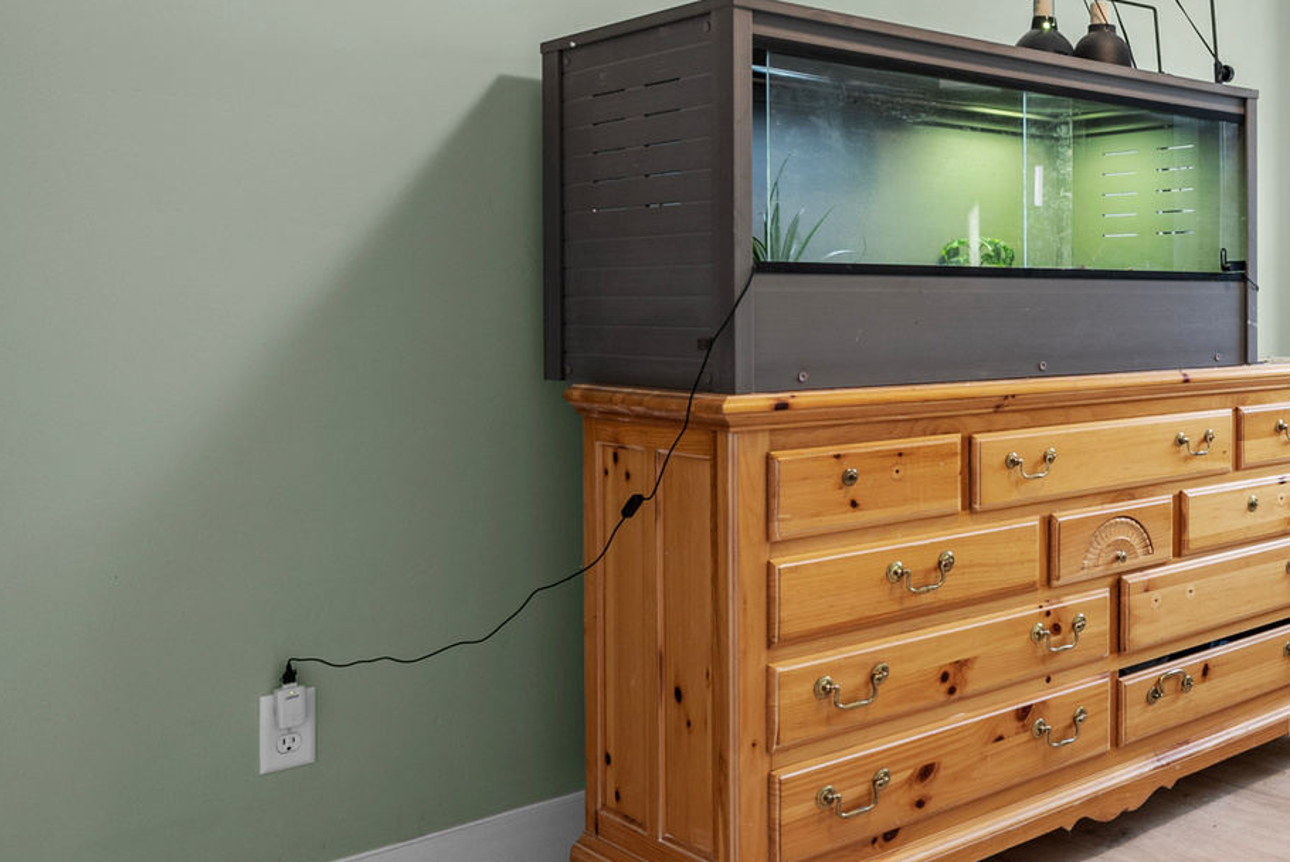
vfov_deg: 35.7
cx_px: 1219
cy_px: 321
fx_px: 1331
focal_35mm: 37
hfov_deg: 45.5
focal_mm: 16.5
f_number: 8
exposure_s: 1/2
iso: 500
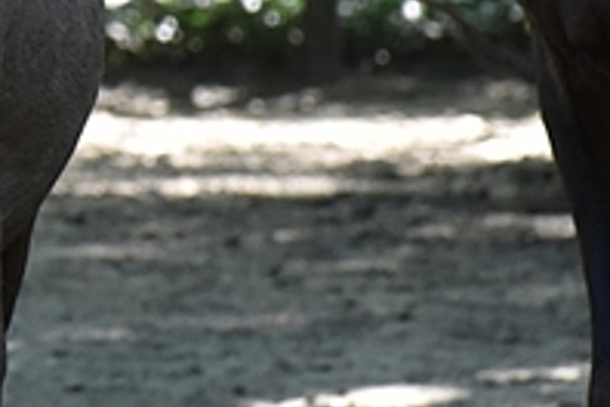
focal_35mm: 1088
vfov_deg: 1.3
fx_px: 18434
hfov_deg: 1.9
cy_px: -20
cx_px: -99
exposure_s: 1/160
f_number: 5.6
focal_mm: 140
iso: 800
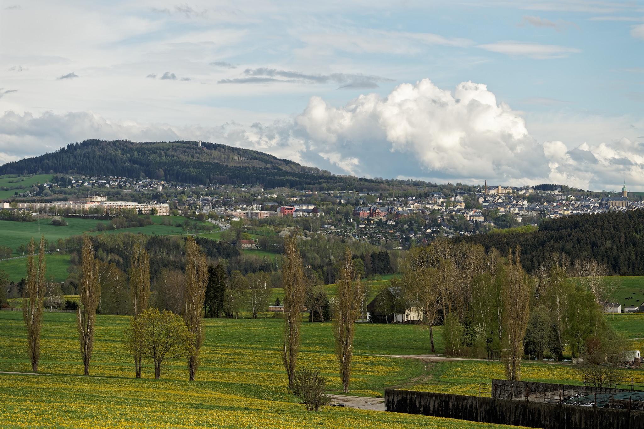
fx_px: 1789
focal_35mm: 100
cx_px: 322
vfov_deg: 13.7
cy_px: 214
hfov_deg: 20.4
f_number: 8
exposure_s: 1/400
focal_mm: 100
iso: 200
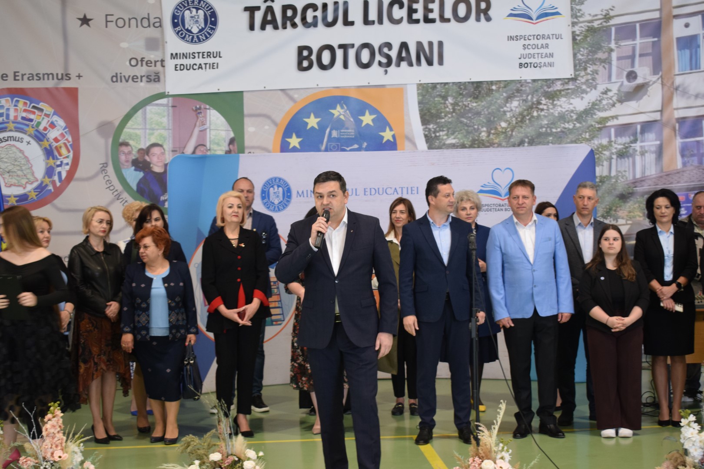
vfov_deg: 22.6
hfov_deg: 33.4
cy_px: 234
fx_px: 1173
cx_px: 352
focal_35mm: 60
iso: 900
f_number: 5
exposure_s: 1/60
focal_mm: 40
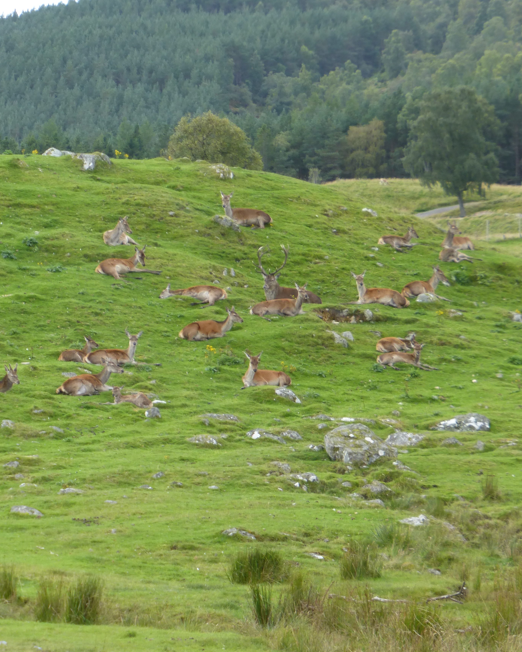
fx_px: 4036
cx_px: 104
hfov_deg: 7.4
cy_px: 327
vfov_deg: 9.2
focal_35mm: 209
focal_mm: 25.9
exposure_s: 1/100
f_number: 5.4
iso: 100
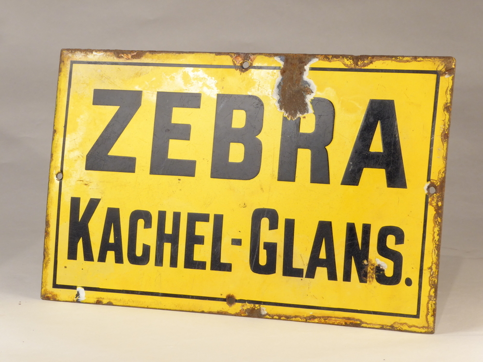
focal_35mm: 115
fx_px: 1605
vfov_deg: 12.9
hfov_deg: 17.1
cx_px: 242
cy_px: 181
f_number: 7.1
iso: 200
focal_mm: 20.6
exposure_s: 1/25
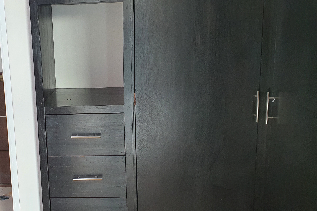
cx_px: 86
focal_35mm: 41
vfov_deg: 32.6
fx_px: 361
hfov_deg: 46.0
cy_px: 102
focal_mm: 4.3
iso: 200
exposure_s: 1/40
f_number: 2.4
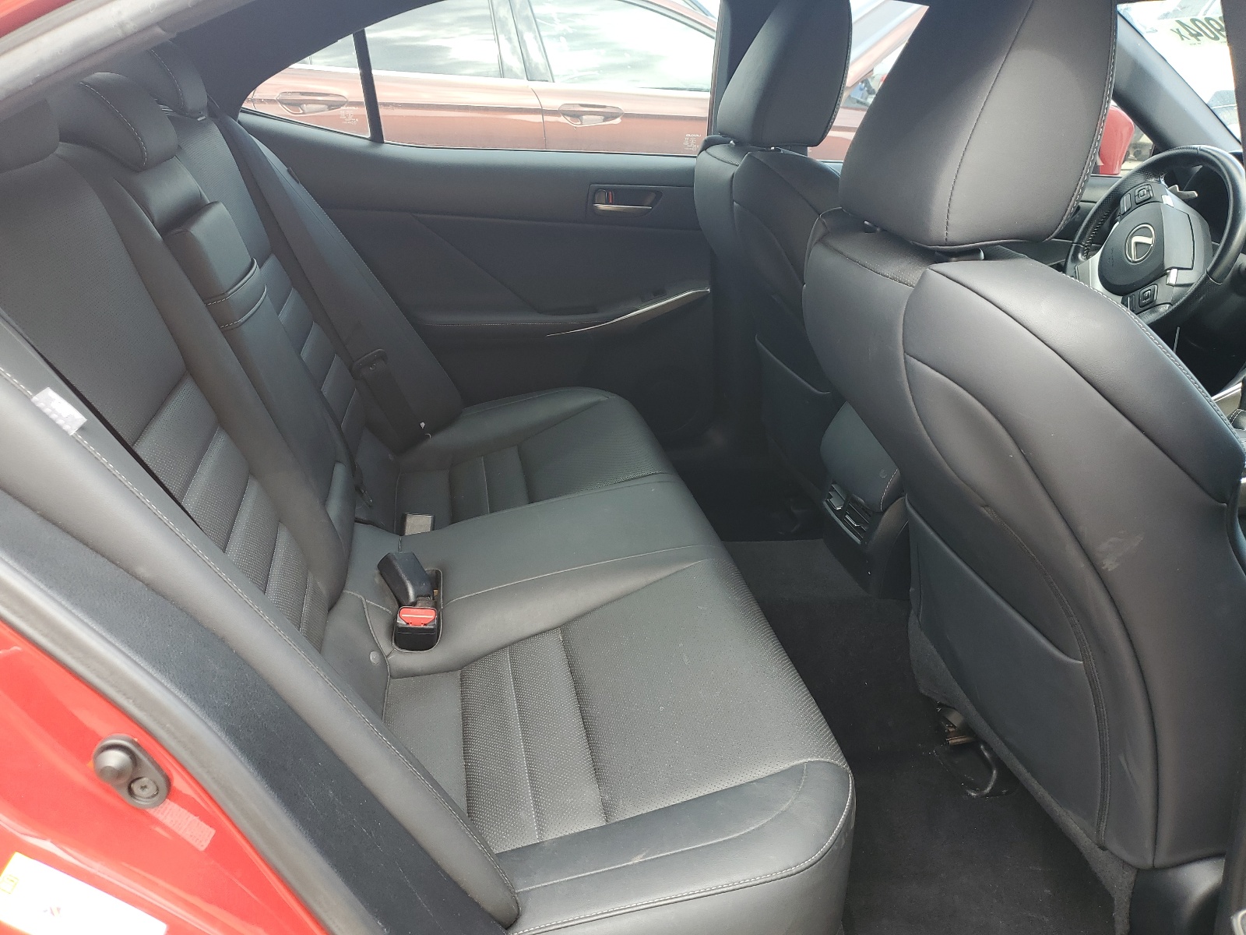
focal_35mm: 26
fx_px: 936
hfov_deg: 67.3
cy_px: 468
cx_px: 623
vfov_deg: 53.1
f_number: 1.5
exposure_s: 1/111
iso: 50
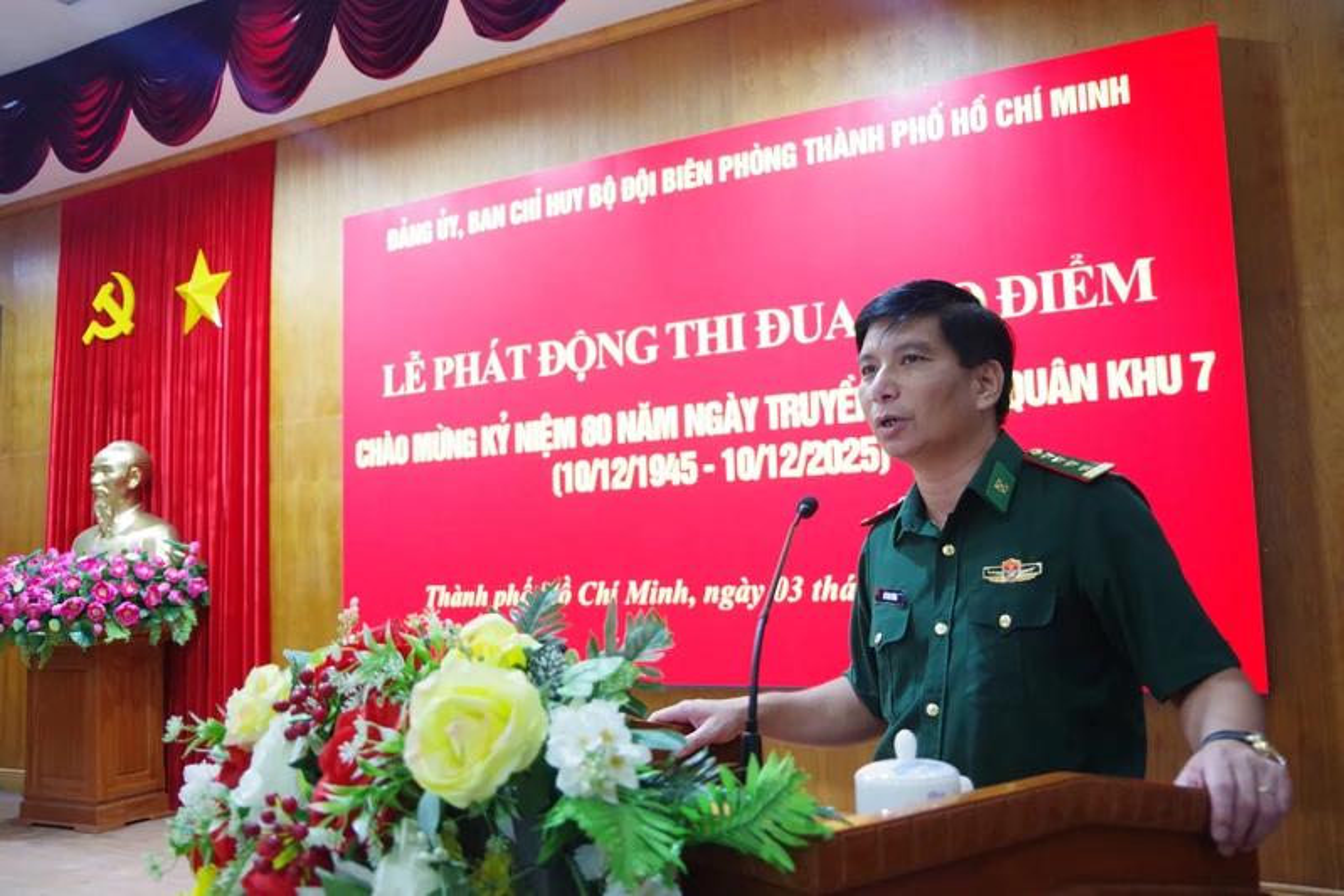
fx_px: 1157
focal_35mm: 31
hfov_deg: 60.3
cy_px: 448
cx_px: 672
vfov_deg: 42.3
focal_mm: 21
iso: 1600
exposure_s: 1/60
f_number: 4
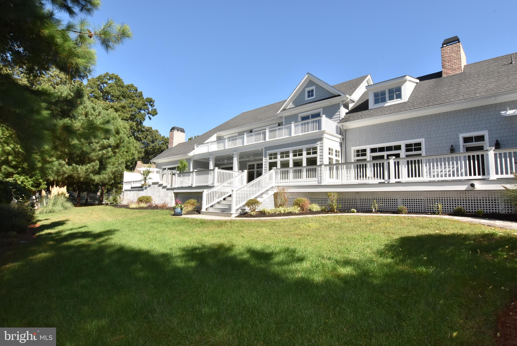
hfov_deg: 90.0
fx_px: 259
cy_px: 173
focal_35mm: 18
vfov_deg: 67.5
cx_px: 258
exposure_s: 1/200
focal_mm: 12
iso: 800
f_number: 22
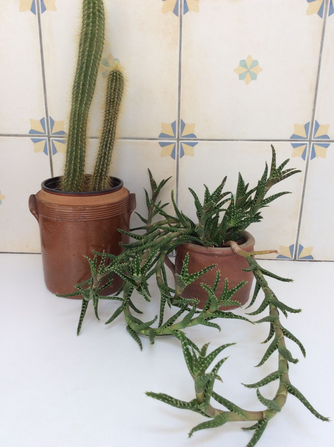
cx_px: 167
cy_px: 224
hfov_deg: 44.1
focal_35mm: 32
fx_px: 413
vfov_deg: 56.9
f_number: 2.4
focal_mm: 3.3
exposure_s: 1/33
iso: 40
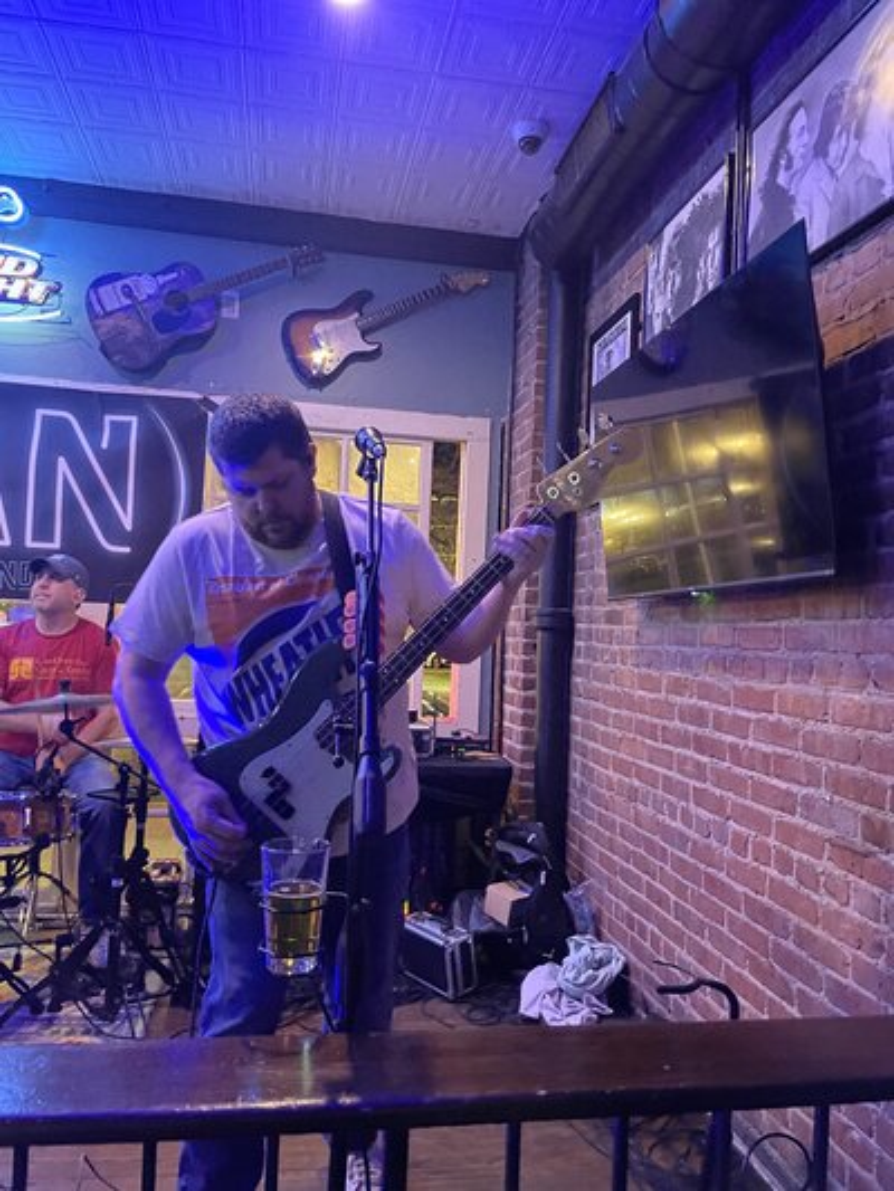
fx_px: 895
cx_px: 447
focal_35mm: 26
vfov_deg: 67.3
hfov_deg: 53.1
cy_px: 596
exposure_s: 1/30
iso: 1000
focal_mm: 4.2
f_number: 1.6
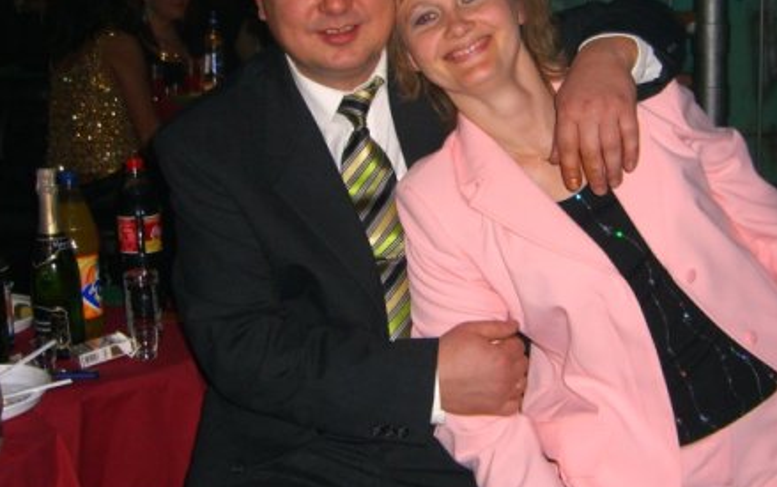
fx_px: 1165
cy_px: 168
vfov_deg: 23.5
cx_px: 460
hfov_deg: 36.8
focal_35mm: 55
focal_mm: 7.9
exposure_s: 1/60
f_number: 2.8
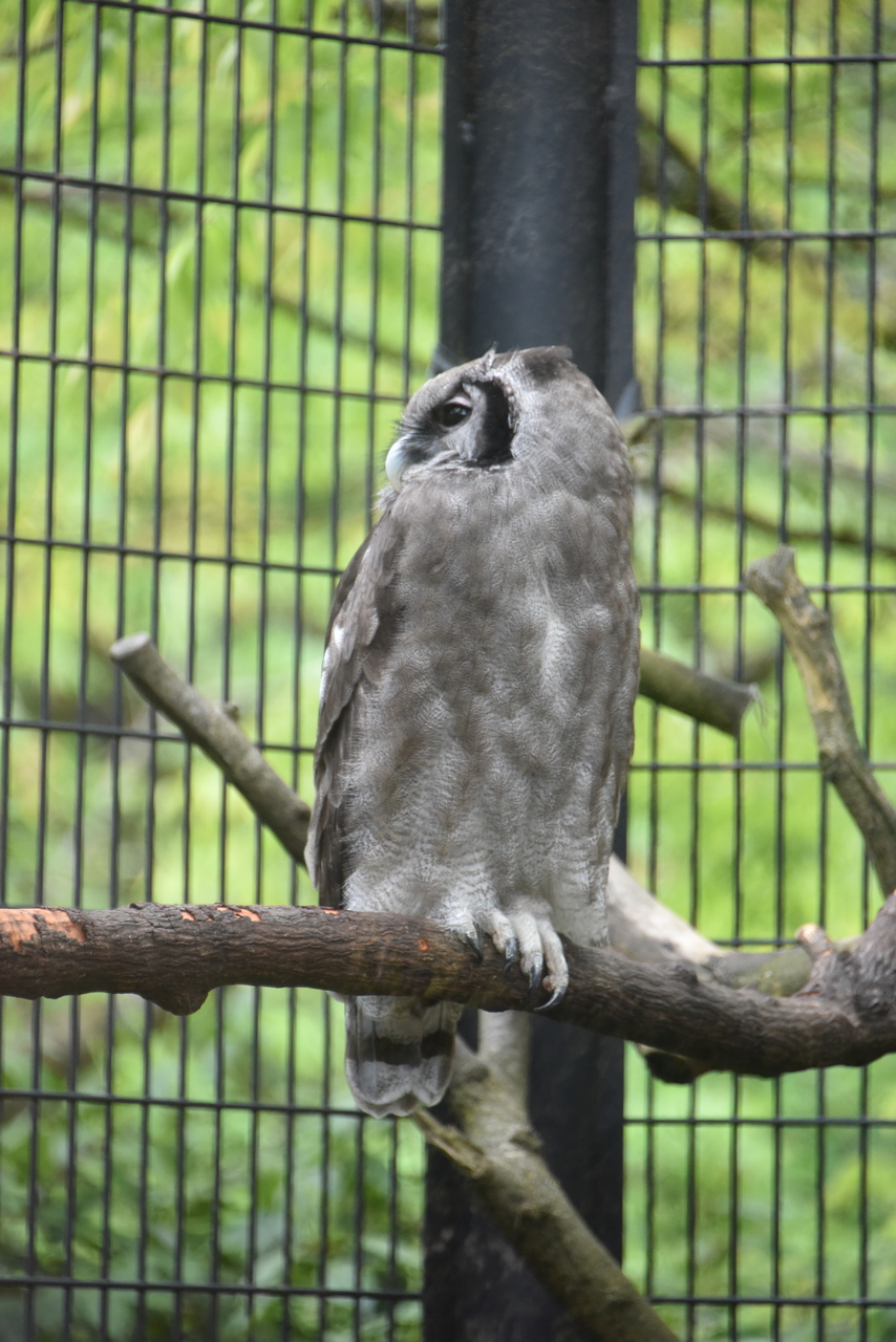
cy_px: 671
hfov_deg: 4.6
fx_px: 11193
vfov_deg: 6.9
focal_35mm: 300
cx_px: 448
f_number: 5.6
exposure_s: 1/640
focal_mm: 300
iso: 2800
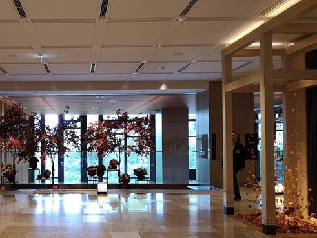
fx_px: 403
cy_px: 130
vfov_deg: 32.8
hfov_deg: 41.3
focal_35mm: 44
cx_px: 69
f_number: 1.8
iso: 160
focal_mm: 3.95
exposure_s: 1/40
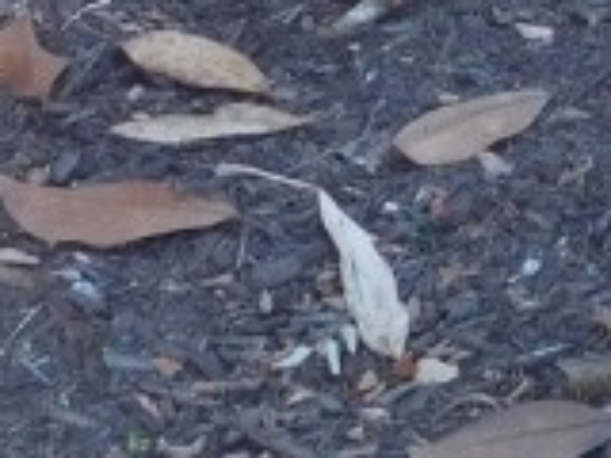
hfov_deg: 9.6
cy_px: -882
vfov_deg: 7.0
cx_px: 1195
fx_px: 3389
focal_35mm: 192
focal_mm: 5.3
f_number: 3.2
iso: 125
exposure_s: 1/50
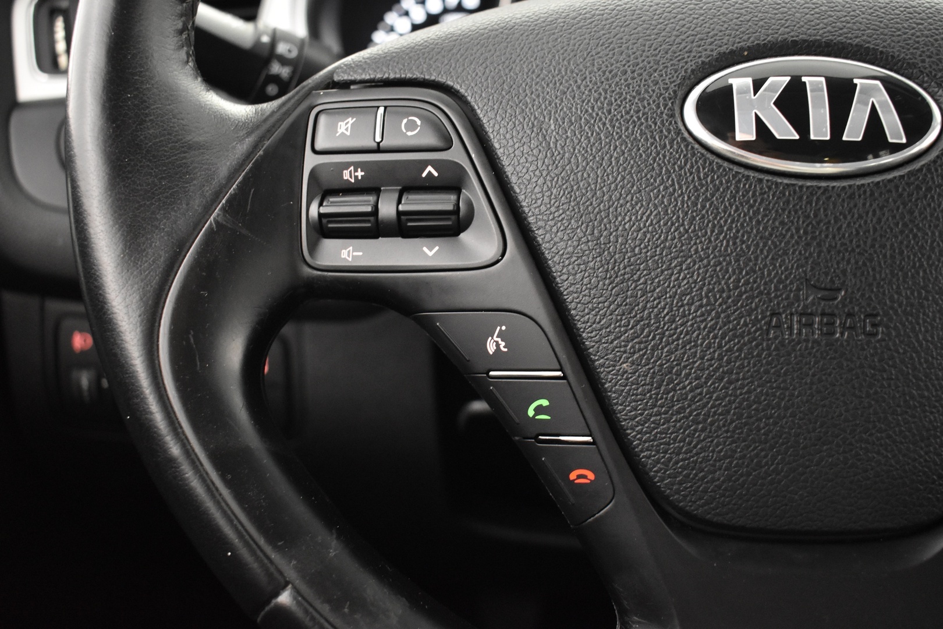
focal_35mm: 38
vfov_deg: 35.5
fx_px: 982
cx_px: 472
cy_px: 314
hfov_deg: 51.3
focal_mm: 25
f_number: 4
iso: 3200
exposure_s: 1/15
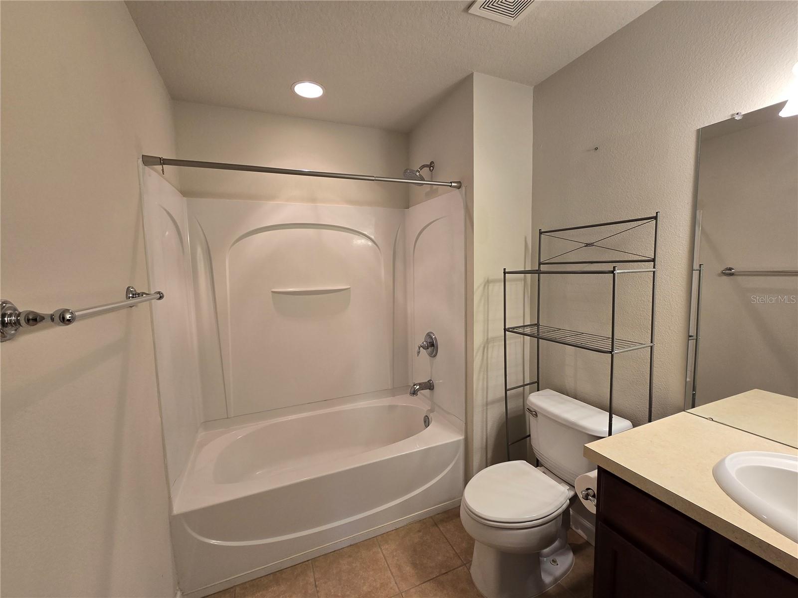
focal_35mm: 13
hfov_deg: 106.2
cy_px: 299
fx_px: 300
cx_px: 399
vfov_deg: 89.9
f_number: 2.2
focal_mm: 2.2
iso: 125
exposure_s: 1/60
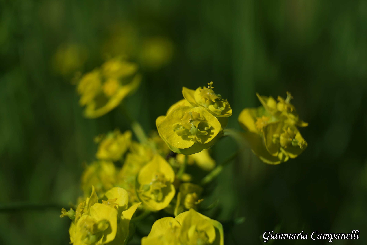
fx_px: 663
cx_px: 184
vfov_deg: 20.9
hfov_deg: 31.0
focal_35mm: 65
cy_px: 122
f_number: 9
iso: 100
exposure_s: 1/320
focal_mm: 65
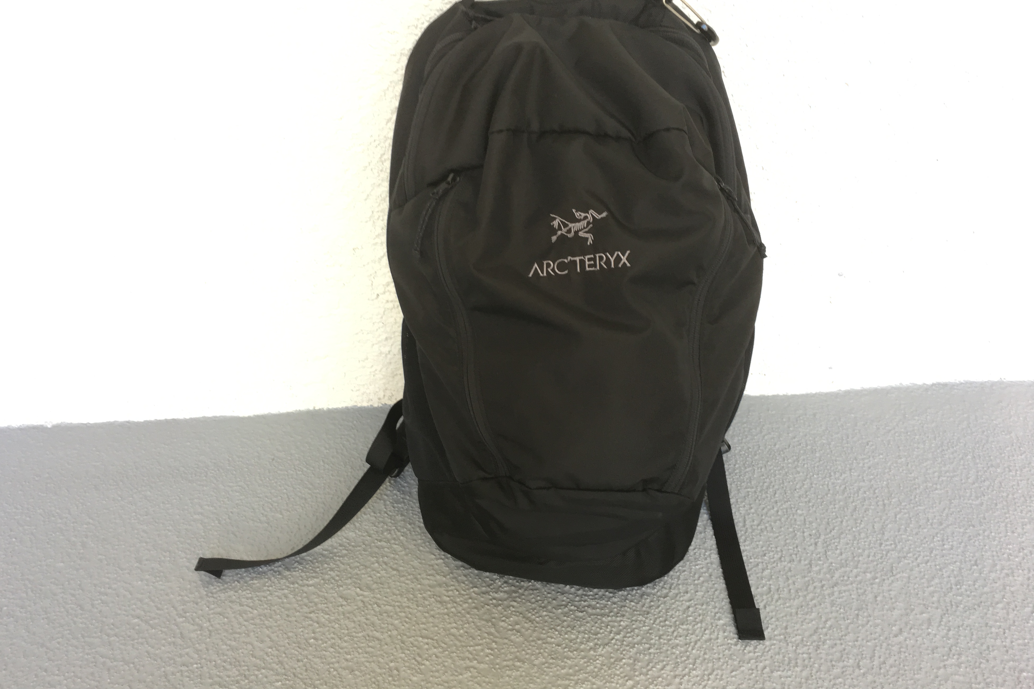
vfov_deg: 42.2
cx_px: 508
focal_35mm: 31
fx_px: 890
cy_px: 291
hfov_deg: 60.3
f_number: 2.2
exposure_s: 1/33
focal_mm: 4.15
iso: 64
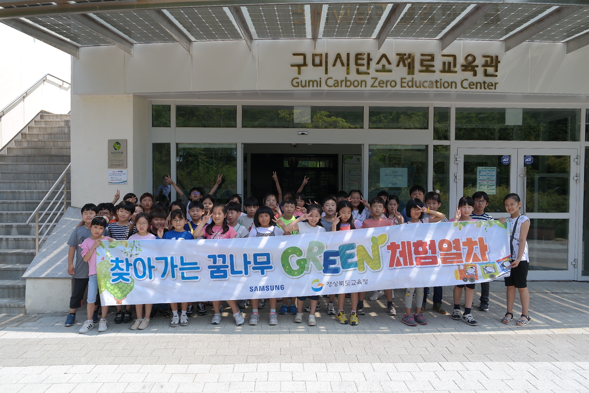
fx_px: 491
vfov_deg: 43.6
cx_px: 294
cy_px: 196
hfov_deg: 61.9
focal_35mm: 30
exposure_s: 1/250
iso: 100
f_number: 5.6
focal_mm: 20
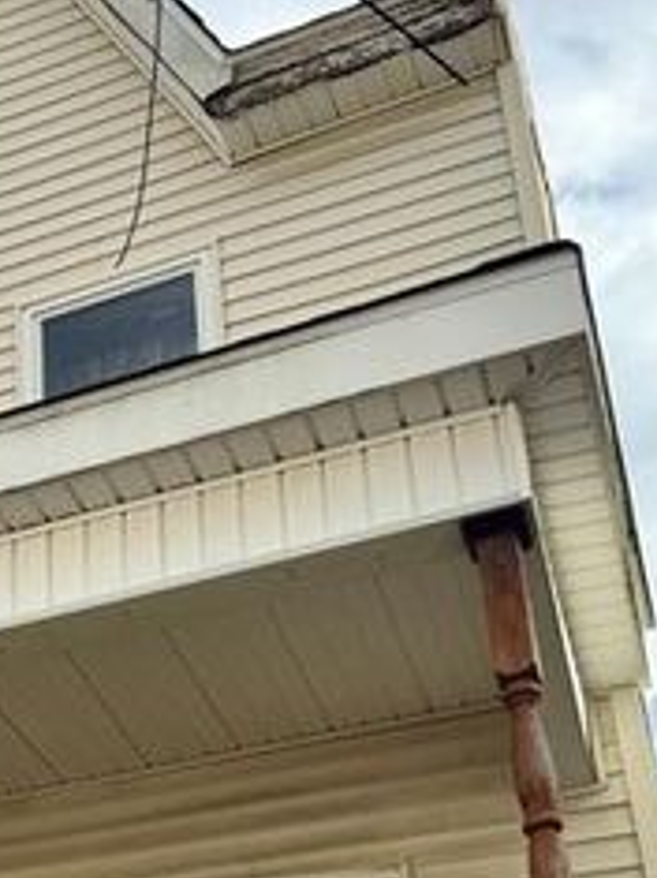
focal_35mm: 68
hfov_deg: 20.6
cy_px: 824
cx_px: -71
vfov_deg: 27.3
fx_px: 1722
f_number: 1.78
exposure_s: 1/3247
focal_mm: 6.76
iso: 80
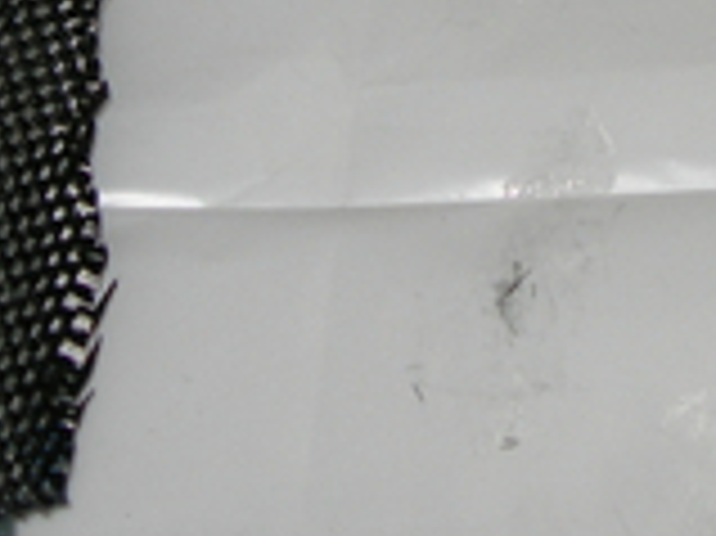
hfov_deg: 12.8
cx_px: 653
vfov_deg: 9.4
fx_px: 3162
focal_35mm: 153
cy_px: -257
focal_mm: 7.8
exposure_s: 1/60.1
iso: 64
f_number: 2.8
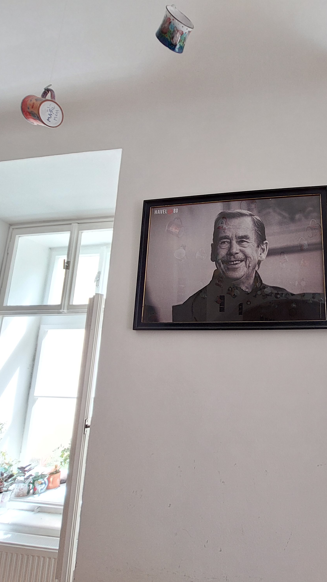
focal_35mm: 19
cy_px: 293
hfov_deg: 55.3
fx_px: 293
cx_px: 248
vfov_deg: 89.6
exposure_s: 1/50
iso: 80
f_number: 2.2
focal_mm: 1.74
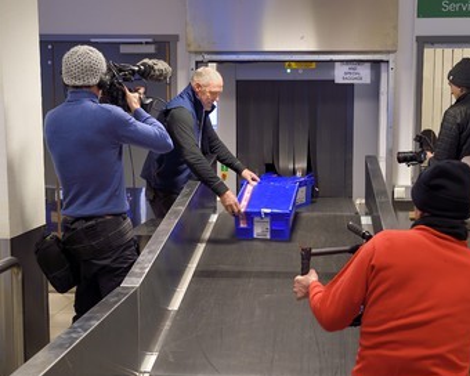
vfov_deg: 34.1
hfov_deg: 41.8
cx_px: 279
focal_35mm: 44
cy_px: 191
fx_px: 612
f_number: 5
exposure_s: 1/50
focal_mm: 38
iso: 1600
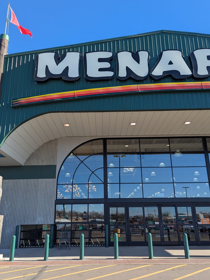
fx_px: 251
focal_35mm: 31
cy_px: 134
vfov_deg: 58.3
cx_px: 103
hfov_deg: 45.4
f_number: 1.85
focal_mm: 6.81
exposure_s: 1/838
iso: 39
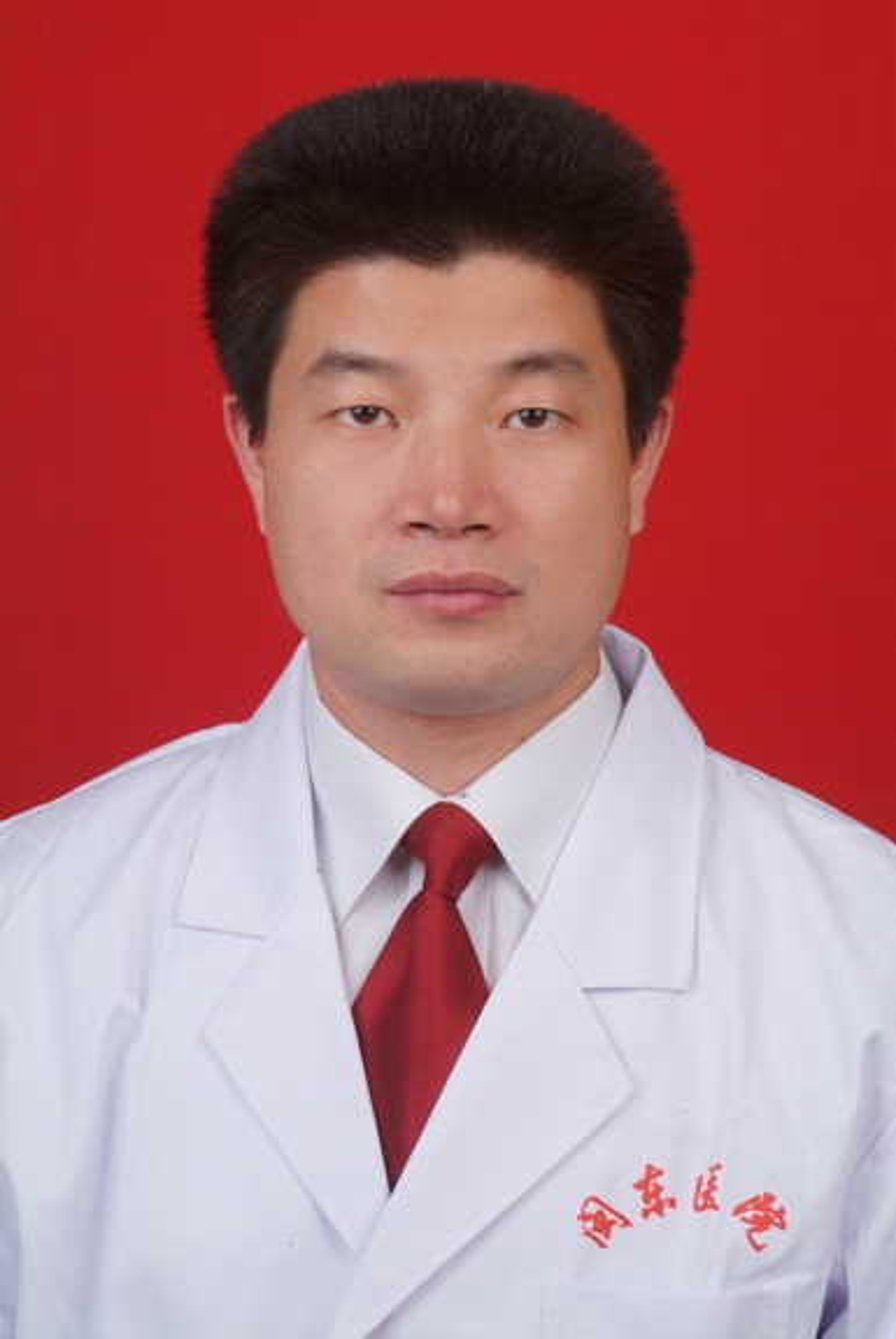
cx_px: 448
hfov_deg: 11.5
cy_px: 670
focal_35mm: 120
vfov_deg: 17.0
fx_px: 4466
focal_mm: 80
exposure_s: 1/90
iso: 100
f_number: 16
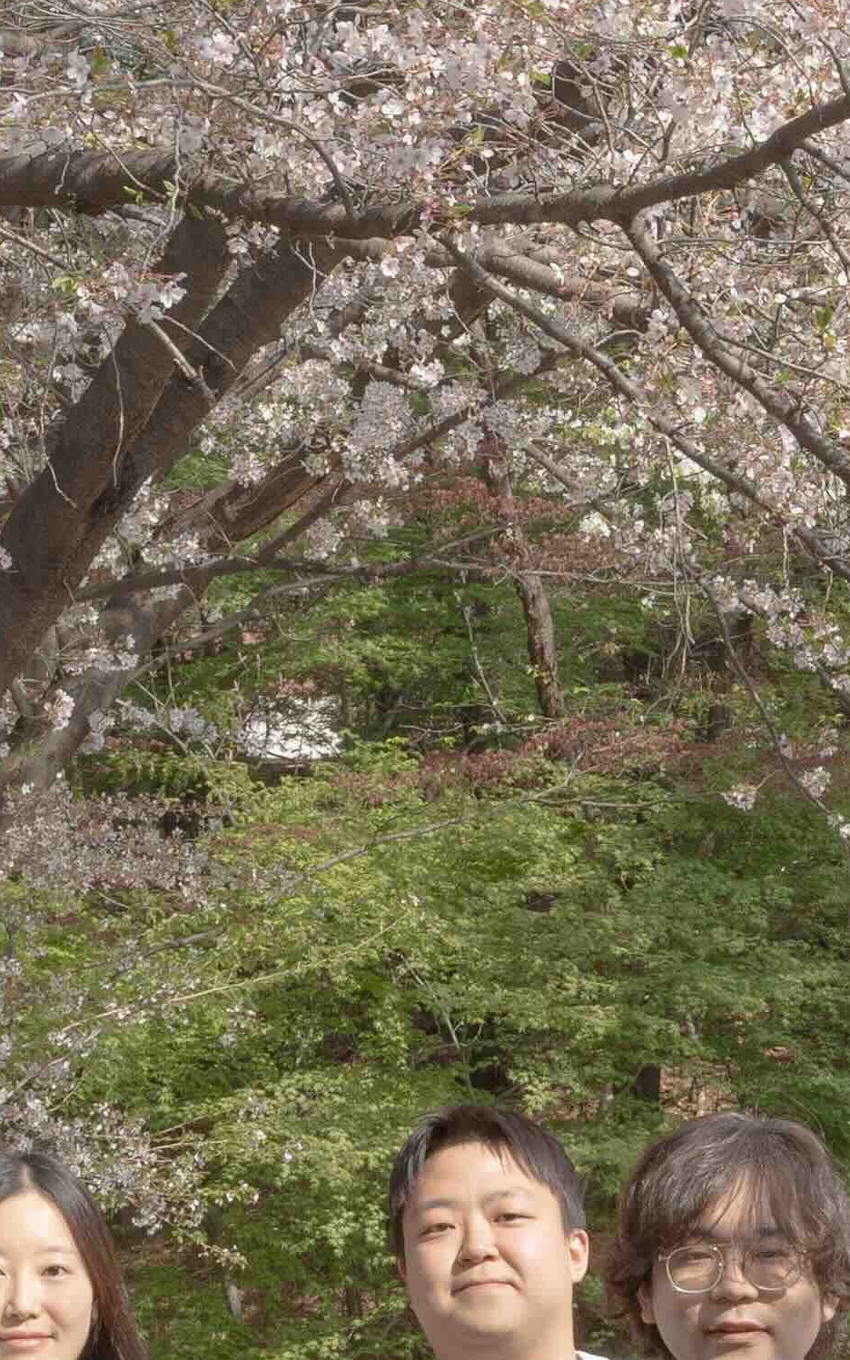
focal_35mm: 167
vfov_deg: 12.5
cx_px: 542
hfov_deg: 7.9
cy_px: 205
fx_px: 6188
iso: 100
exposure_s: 1/200
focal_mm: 35
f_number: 11
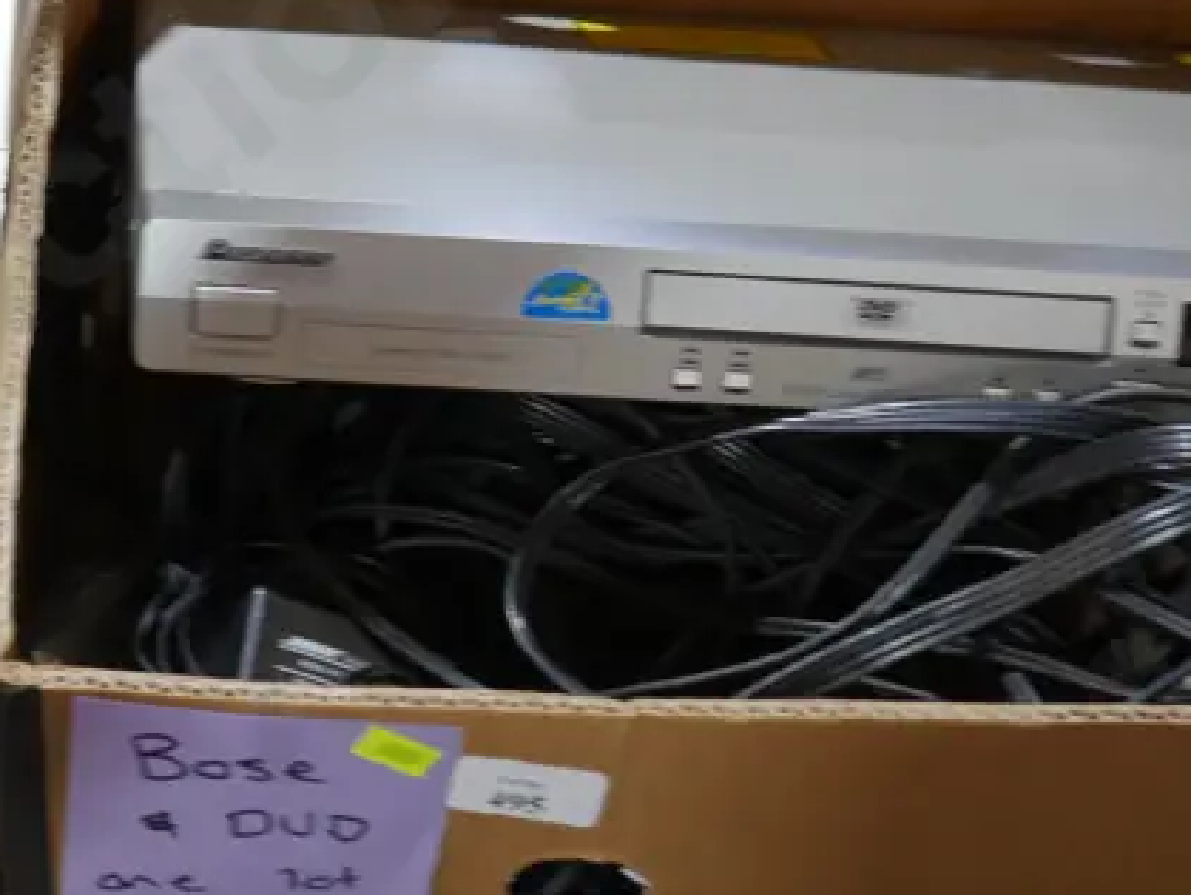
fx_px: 2858
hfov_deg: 22.5
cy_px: 288
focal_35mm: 83
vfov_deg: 17.8
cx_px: -26
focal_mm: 17
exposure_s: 1/60
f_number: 4
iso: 400
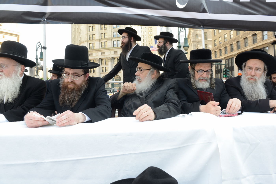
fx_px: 184
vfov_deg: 53.1
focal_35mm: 24
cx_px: 138
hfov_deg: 73.8
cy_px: 92
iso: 400
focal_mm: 24
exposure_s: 1/100
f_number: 8
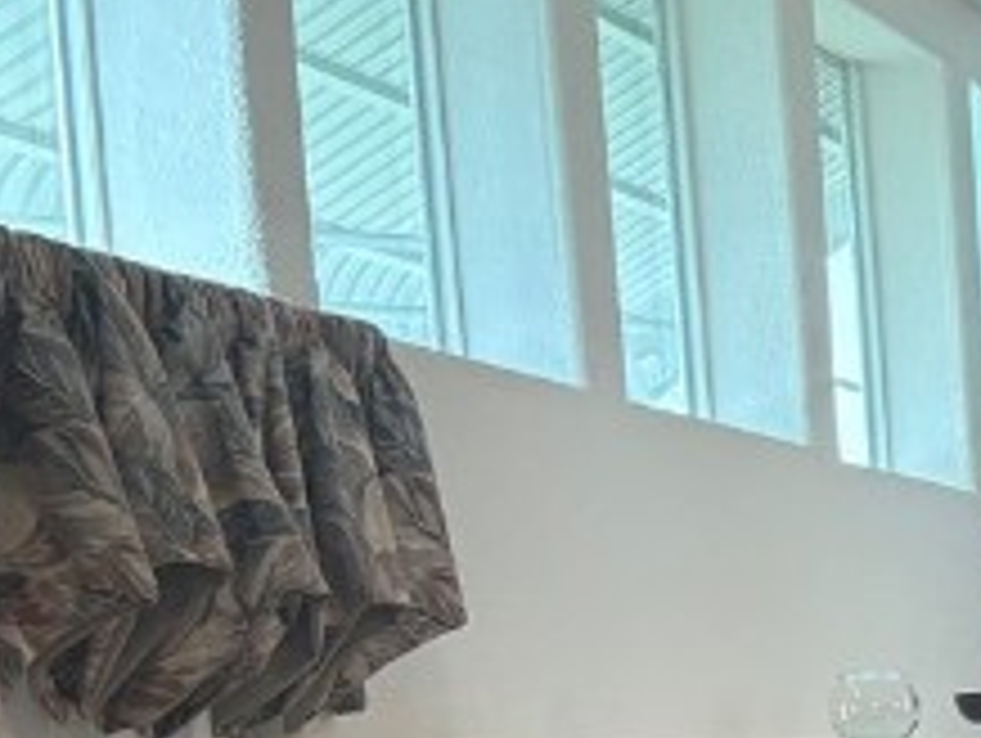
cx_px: 2052
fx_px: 3461
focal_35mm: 122
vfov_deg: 11.4
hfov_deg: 13.5
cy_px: 1260
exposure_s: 1/60
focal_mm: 5.96
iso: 125
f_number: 1.6
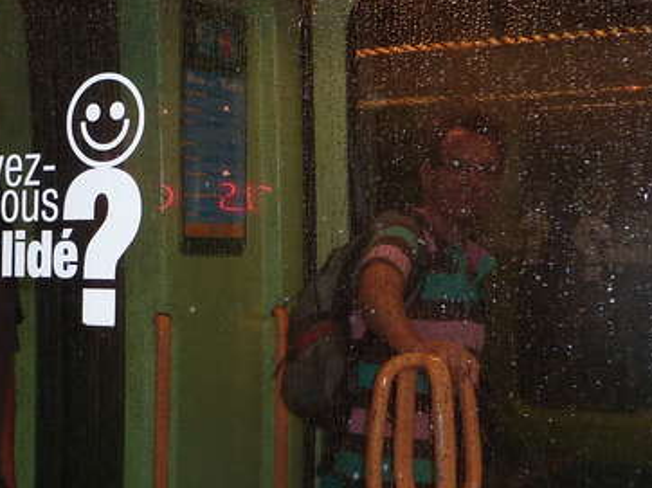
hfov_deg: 28.2
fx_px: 1280
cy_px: 290
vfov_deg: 21.6
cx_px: 166
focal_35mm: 68
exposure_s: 1/30
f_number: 3.4
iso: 160
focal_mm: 4.7
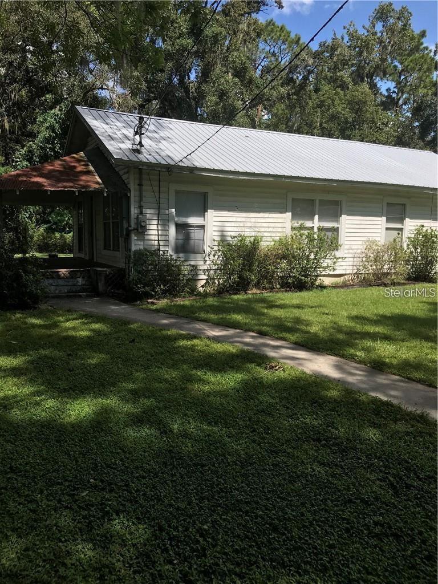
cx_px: 219
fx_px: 472
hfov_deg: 49.7
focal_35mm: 28
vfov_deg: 63.4
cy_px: 292
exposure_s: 1/1742
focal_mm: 3.99
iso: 20
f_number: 1.8
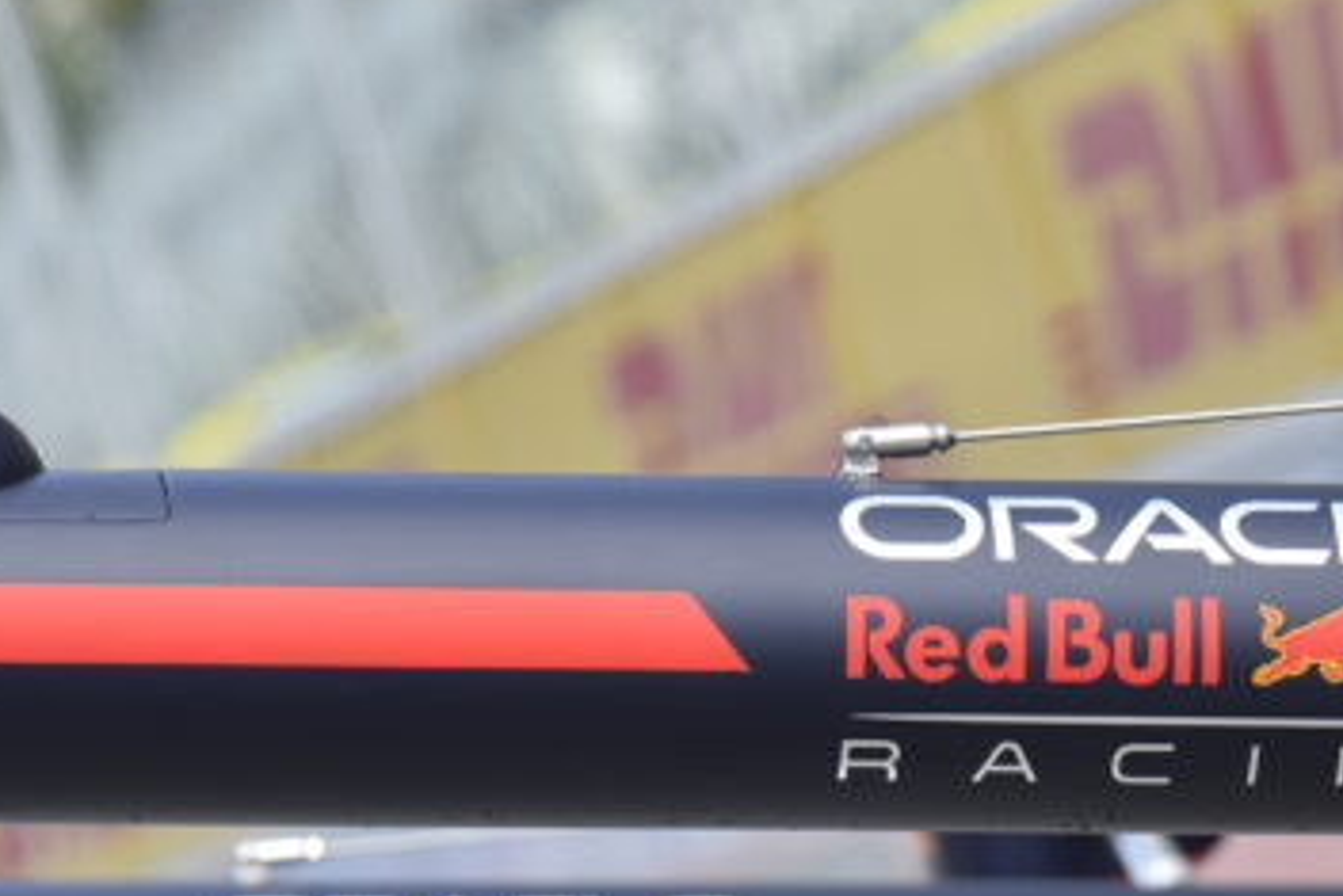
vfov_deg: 3.0
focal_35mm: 458
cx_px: 1133
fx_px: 17092
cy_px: 953
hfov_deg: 4.5
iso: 500
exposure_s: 1/500
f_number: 5.6
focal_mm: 210
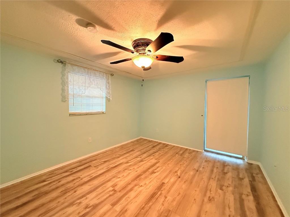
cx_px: 145
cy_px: 108
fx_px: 117
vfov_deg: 85.7
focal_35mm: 14
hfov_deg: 102.1
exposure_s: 1/60
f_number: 2.2
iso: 640
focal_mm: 2.22
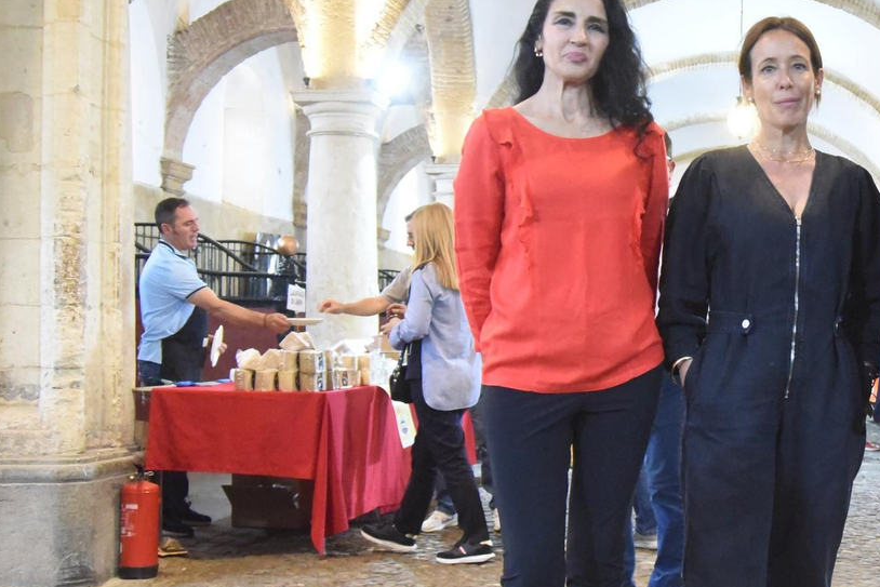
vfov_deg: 23.8
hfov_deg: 32.9
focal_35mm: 57
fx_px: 1393
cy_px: 316
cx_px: 824
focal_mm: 29
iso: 12800
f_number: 8
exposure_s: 1/200
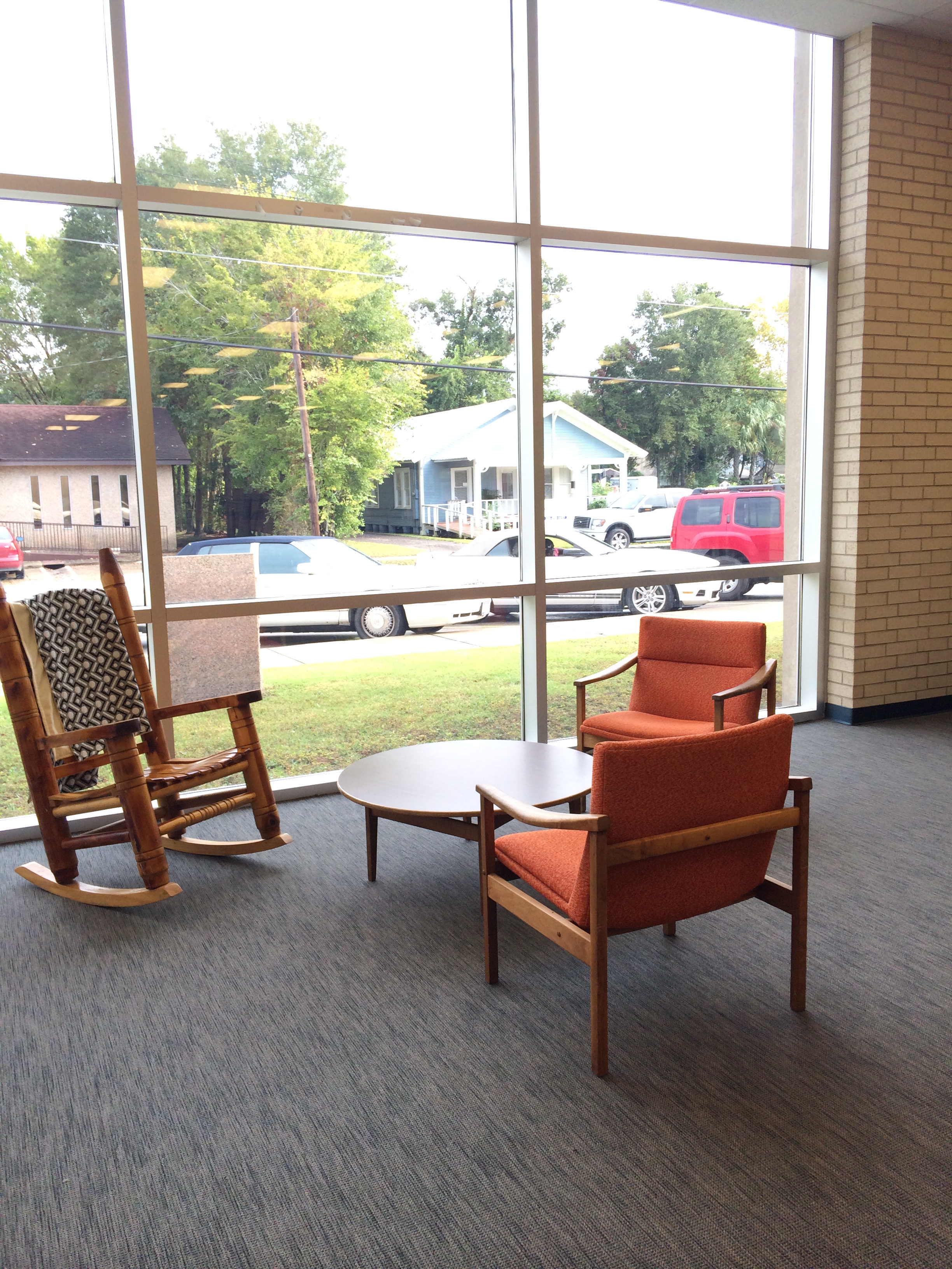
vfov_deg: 60.0
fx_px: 1100
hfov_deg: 46.8
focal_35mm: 30
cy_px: 634
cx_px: 476
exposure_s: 1/120
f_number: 2.2
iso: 64
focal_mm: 4.12
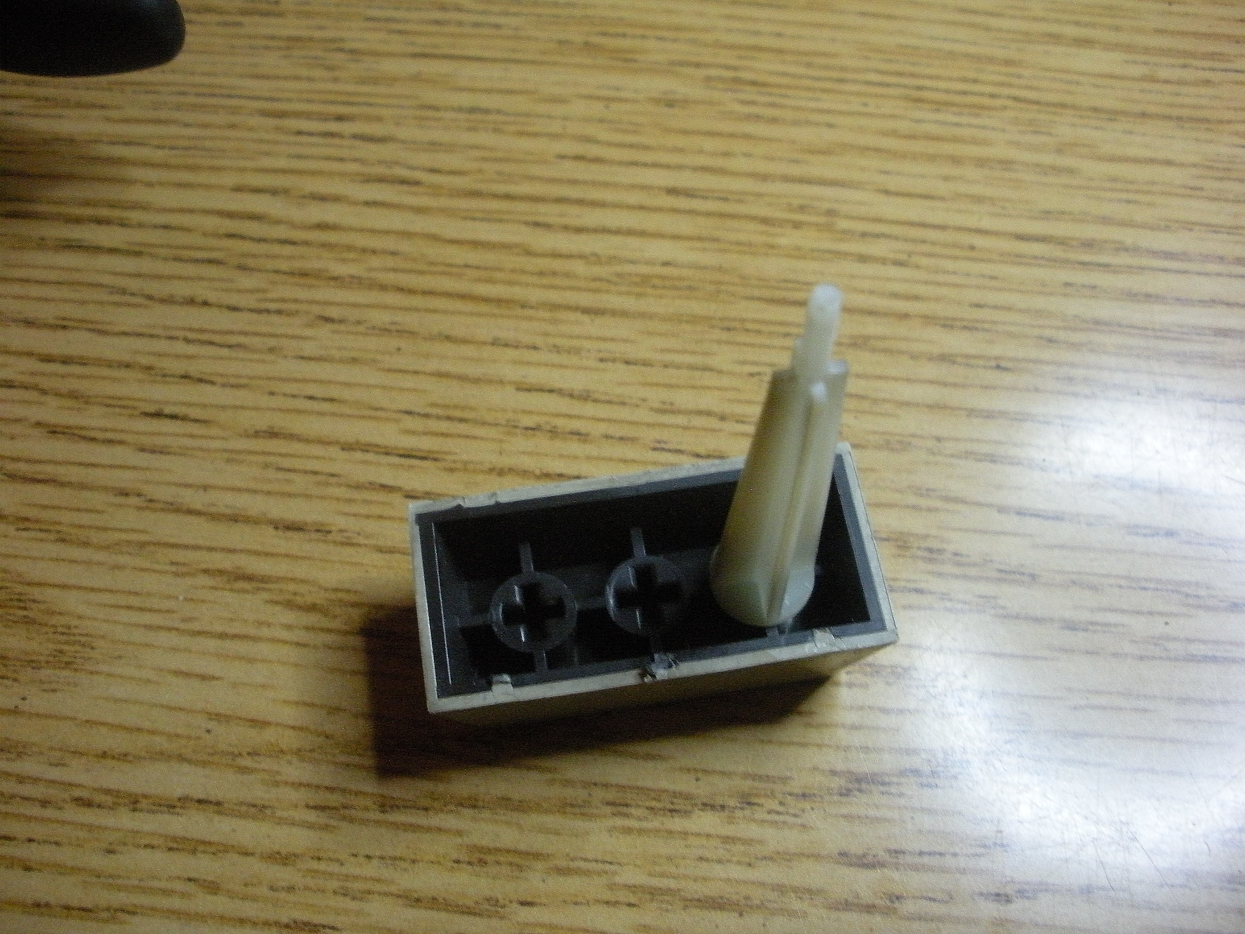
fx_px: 1295
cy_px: 467
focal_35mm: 36
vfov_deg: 39.7
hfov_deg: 51.4
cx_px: 622
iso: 400
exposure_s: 1/29.1
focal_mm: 6.3
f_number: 3.5
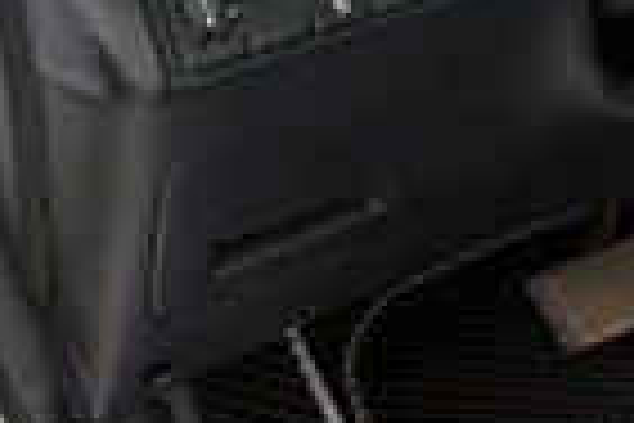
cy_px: 608
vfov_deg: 15.9
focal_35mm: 80
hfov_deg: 23.6
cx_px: 719
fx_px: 1409
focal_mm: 18
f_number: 7.1
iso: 800
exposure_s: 1/15
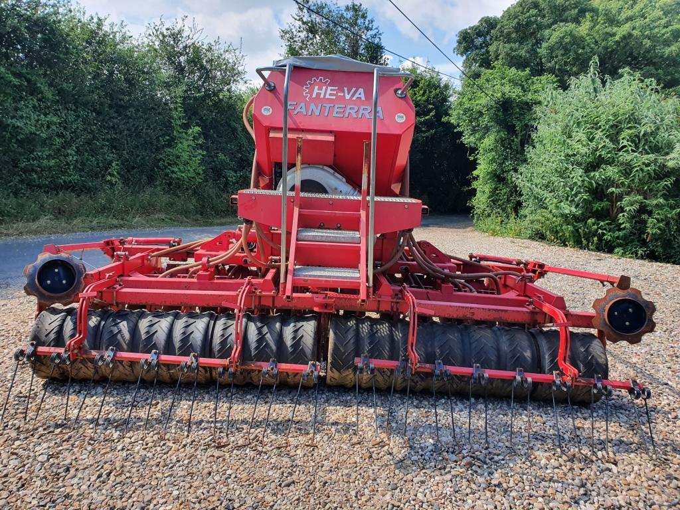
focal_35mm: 26
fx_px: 511
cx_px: 340
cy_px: 255
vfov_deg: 53.1
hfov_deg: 67.3
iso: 50
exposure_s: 1/692
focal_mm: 4.32
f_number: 2.4
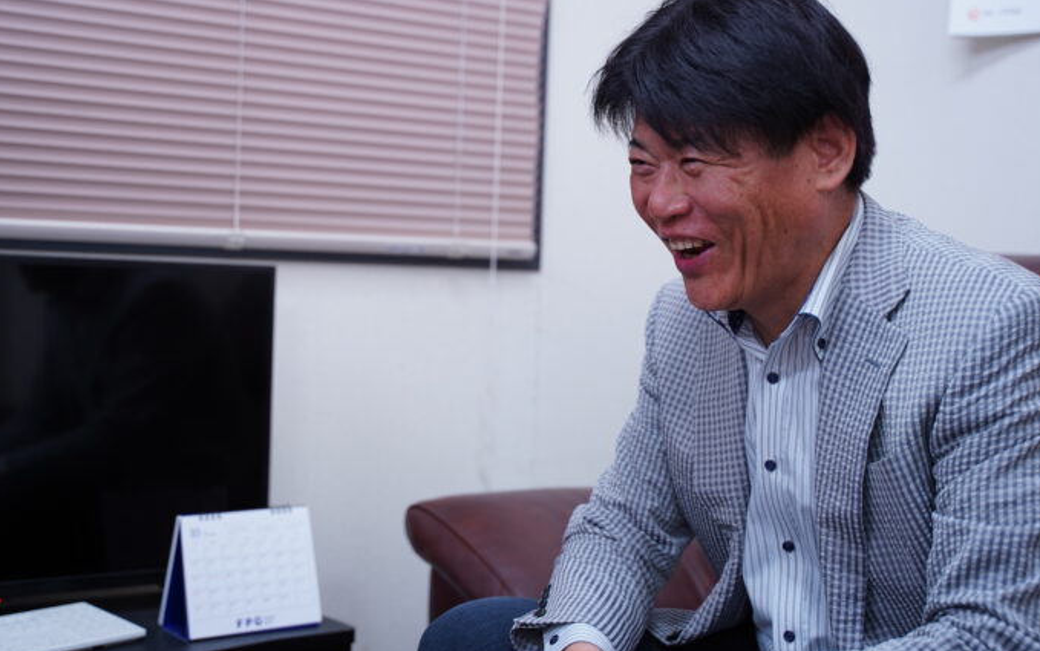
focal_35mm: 53
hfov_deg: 38.1
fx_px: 1503
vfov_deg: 24.4
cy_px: 290
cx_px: 475
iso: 500
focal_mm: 46
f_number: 2.8
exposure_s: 1/60
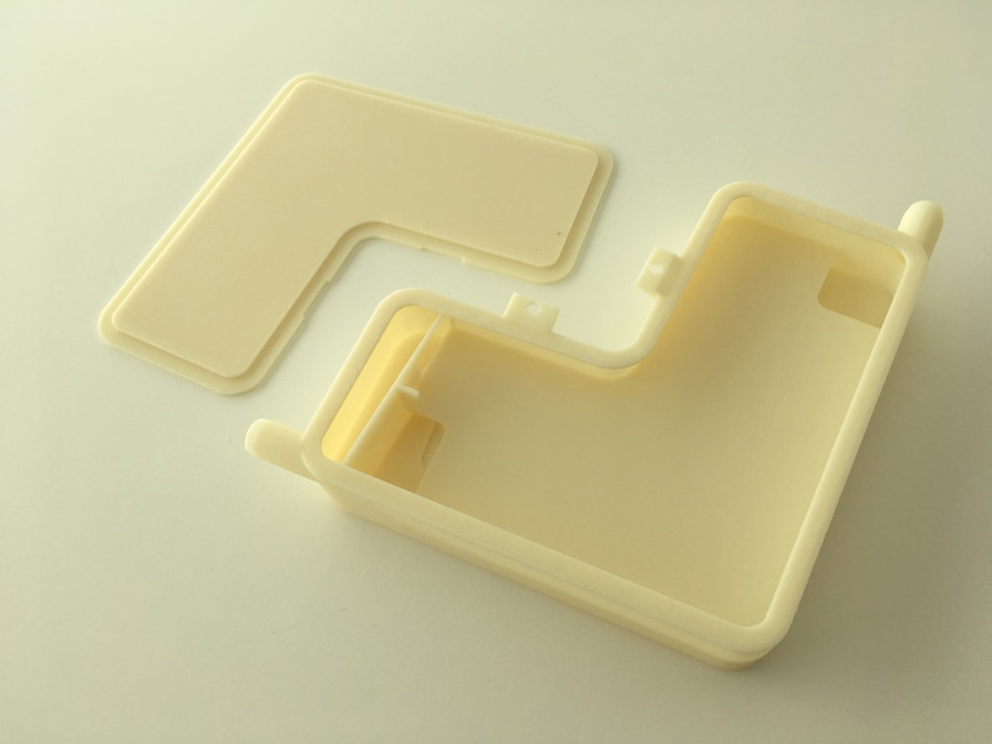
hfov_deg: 61.7
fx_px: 831
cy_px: 372
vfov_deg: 48.2
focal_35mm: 29
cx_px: 496
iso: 25
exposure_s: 1/625
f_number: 2.2
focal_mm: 4.15
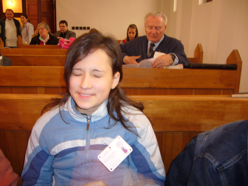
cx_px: 124
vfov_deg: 40.7
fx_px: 251
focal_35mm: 35
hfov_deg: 52.6
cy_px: 93
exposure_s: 1/8
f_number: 2.8
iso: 100
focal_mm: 5.8
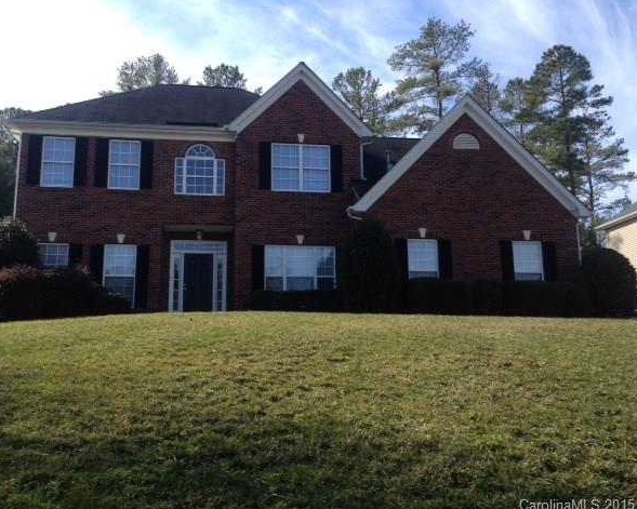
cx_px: 297
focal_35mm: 35
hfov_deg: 51.5
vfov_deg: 42.2
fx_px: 660
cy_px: 256
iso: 50
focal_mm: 4.12
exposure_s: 1/797
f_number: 2.4
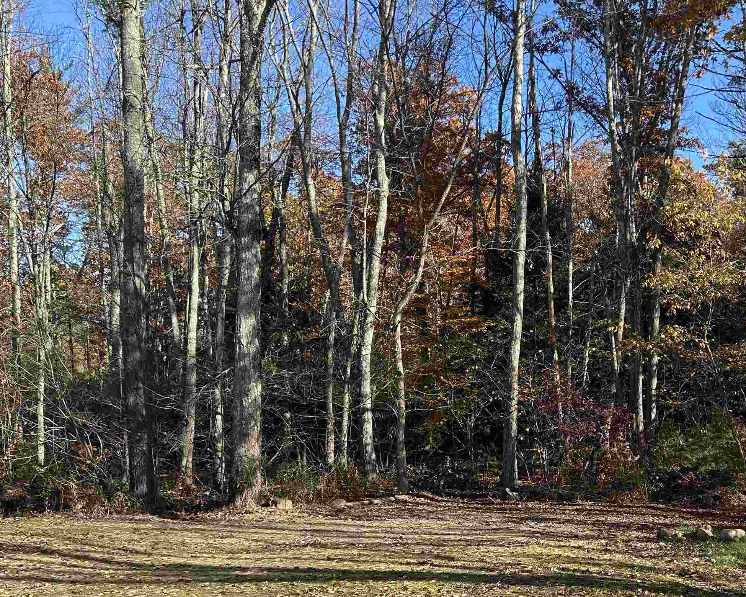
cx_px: 548
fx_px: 883
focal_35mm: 40
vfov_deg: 36.8
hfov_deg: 44.5
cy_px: 412
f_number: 1.5
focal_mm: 5.7
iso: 50
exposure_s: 1/1058
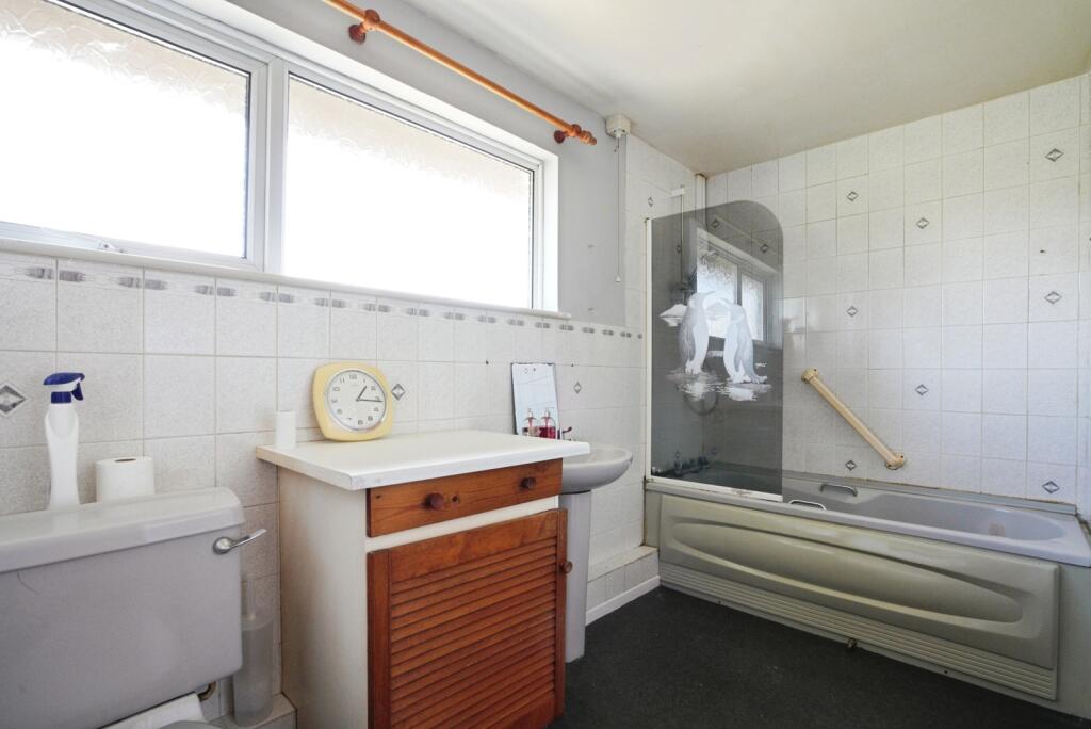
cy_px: 364
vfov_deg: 73.8
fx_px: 485
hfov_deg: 96.7
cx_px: 546
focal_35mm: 16
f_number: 9
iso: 2000
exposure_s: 1/50
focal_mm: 16
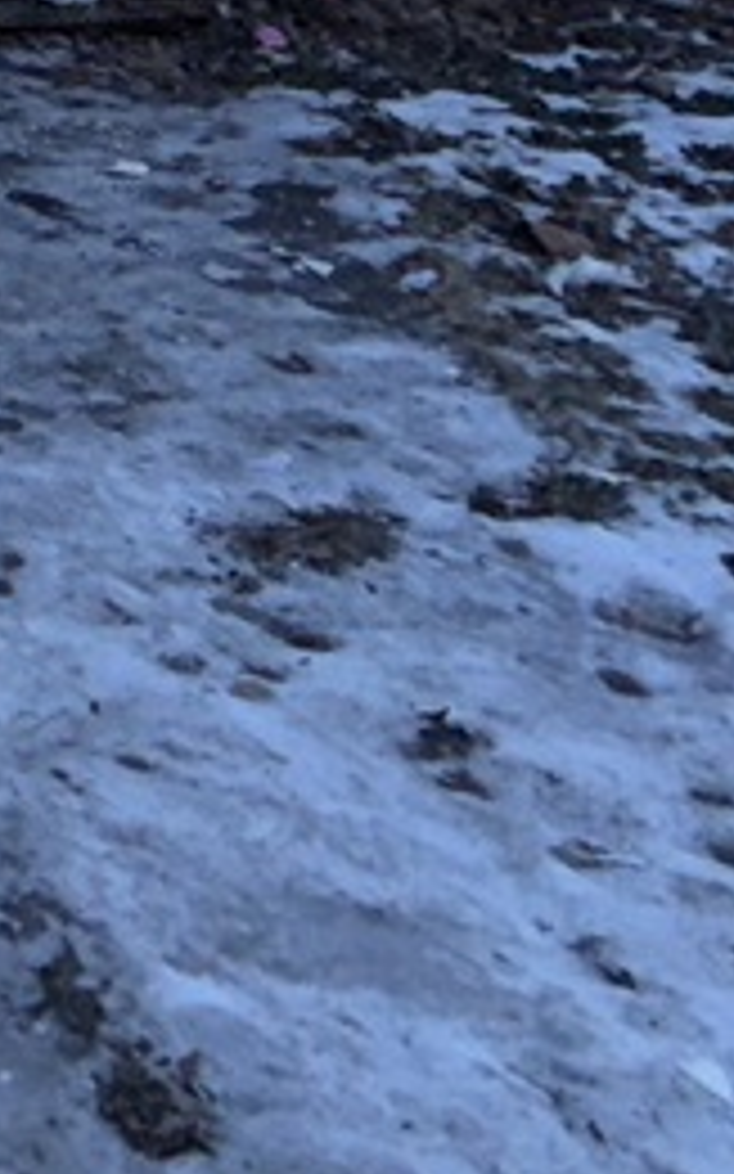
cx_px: -991
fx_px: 2626
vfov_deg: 19.6
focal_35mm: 82
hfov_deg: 12.6
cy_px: -868
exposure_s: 1/760
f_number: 2.2
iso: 16
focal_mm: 2.22
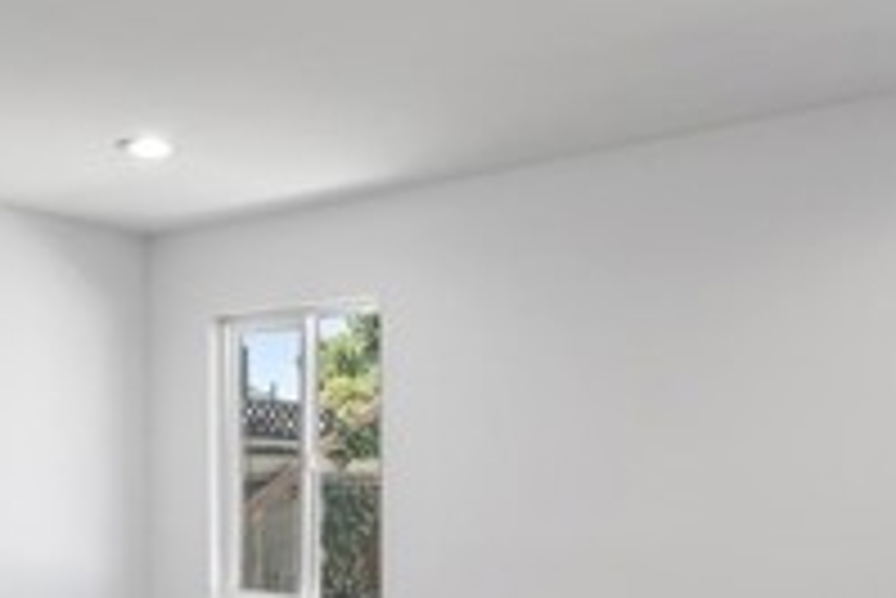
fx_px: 1121
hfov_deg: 43.5
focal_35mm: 45
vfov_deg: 28.9
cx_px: 410
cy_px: 522
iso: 100
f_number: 8
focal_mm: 14
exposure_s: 1/3
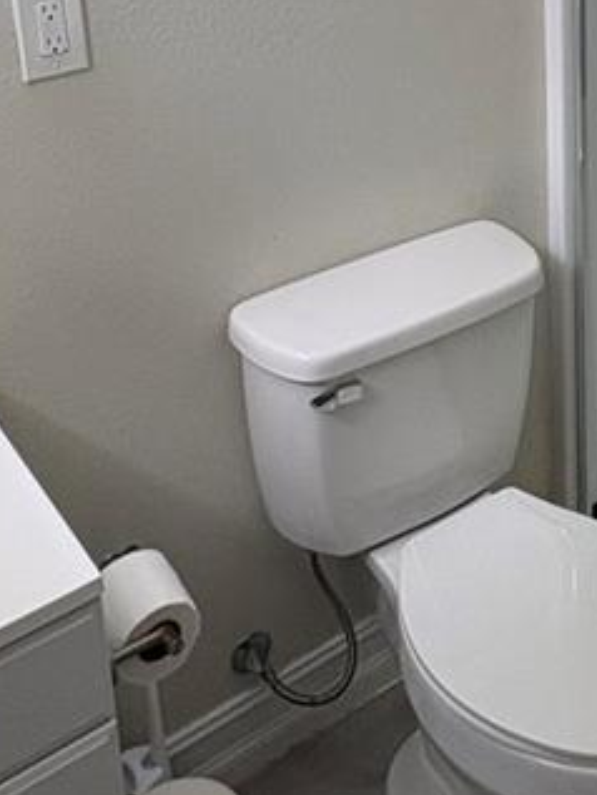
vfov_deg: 32.1
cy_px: -73
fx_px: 1218
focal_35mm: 53
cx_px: 579
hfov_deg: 26.3
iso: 200
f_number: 2.2
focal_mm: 2.22
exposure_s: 1/99
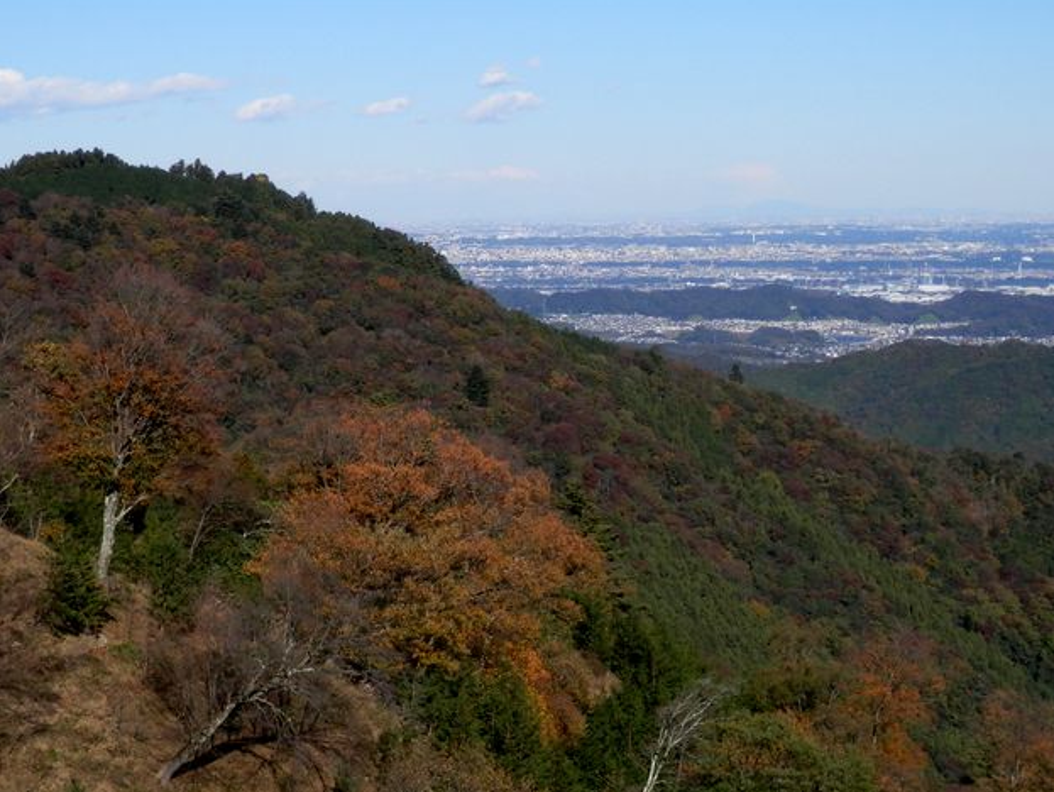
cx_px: 540
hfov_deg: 25.3
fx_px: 2346
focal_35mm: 77
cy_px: 418
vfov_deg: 19.2
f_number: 12
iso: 80
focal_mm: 10.8
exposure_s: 1/125
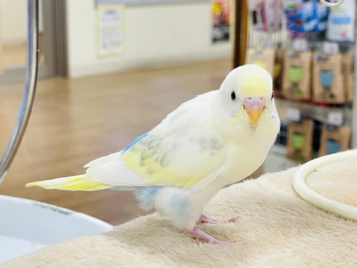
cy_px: 134
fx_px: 536
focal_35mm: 52
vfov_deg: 28.0
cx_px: 178
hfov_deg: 36.8
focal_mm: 6
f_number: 2
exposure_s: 1/99
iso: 80
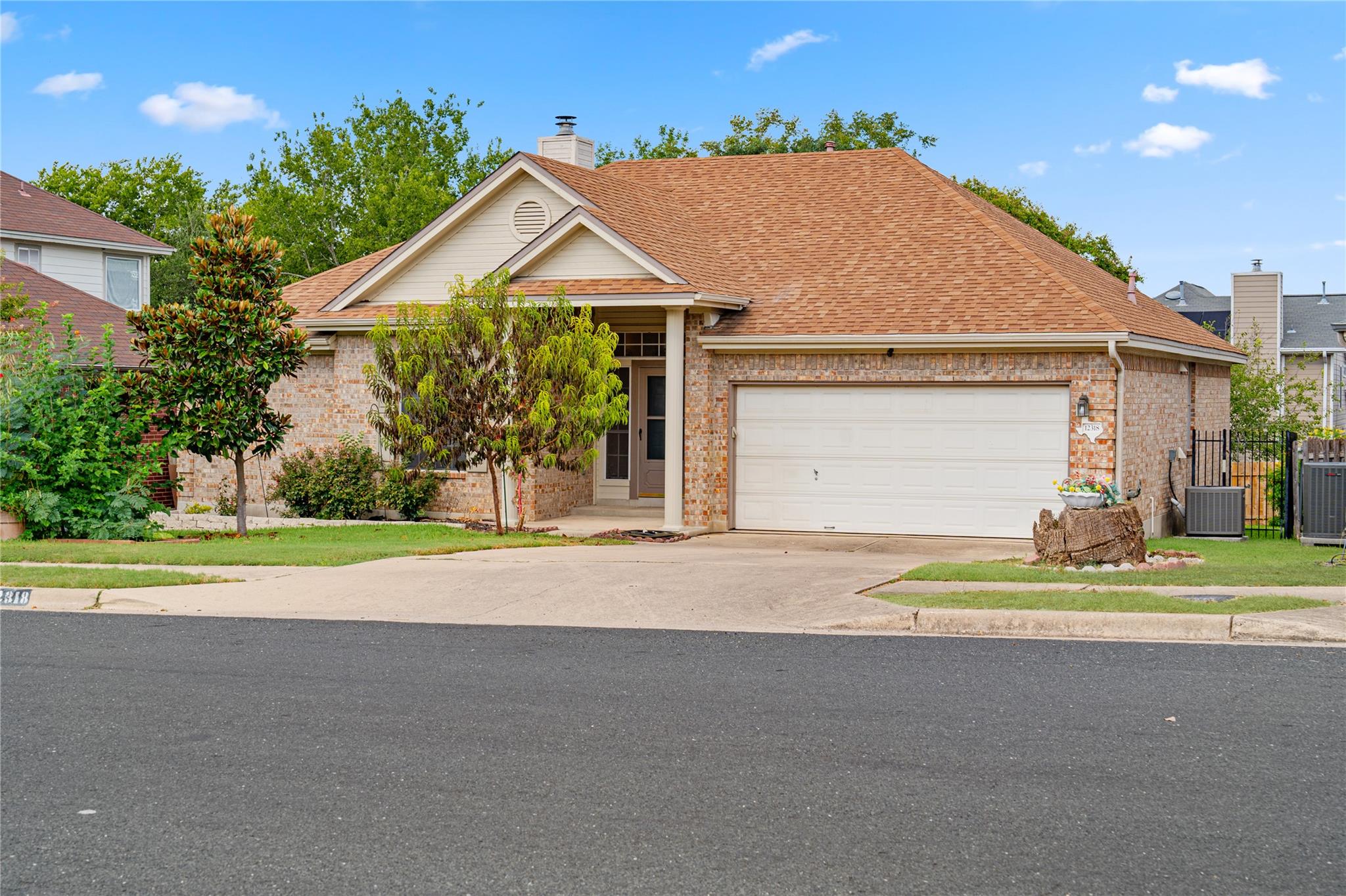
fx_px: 1832
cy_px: 448
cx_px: 673
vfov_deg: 27.5
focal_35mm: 49
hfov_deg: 40.3
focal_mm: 49
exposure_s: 1/50
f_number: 8
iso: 100
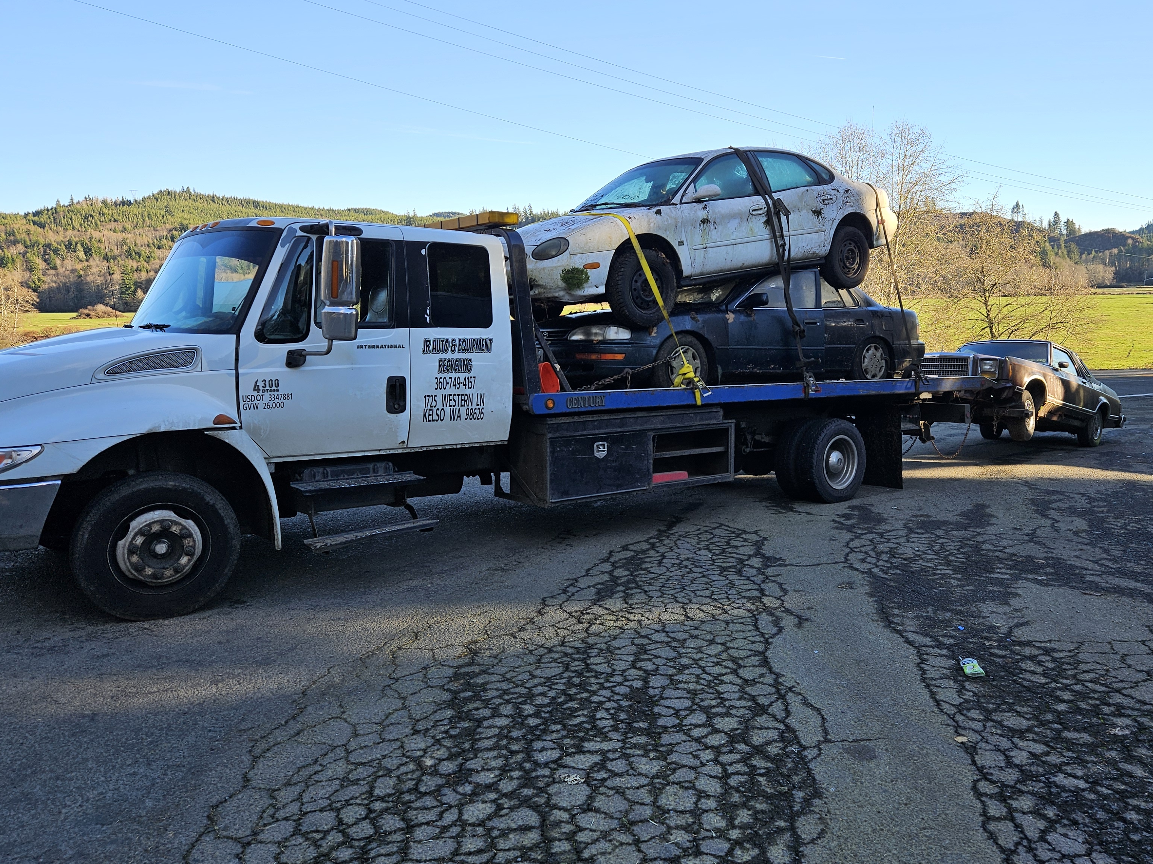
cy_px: 382
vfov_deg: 46.7
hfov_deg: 59.8
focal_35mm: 30
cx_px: 653
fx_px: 999
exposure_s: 1/455
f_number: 1.8
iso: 25
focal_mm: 5.4
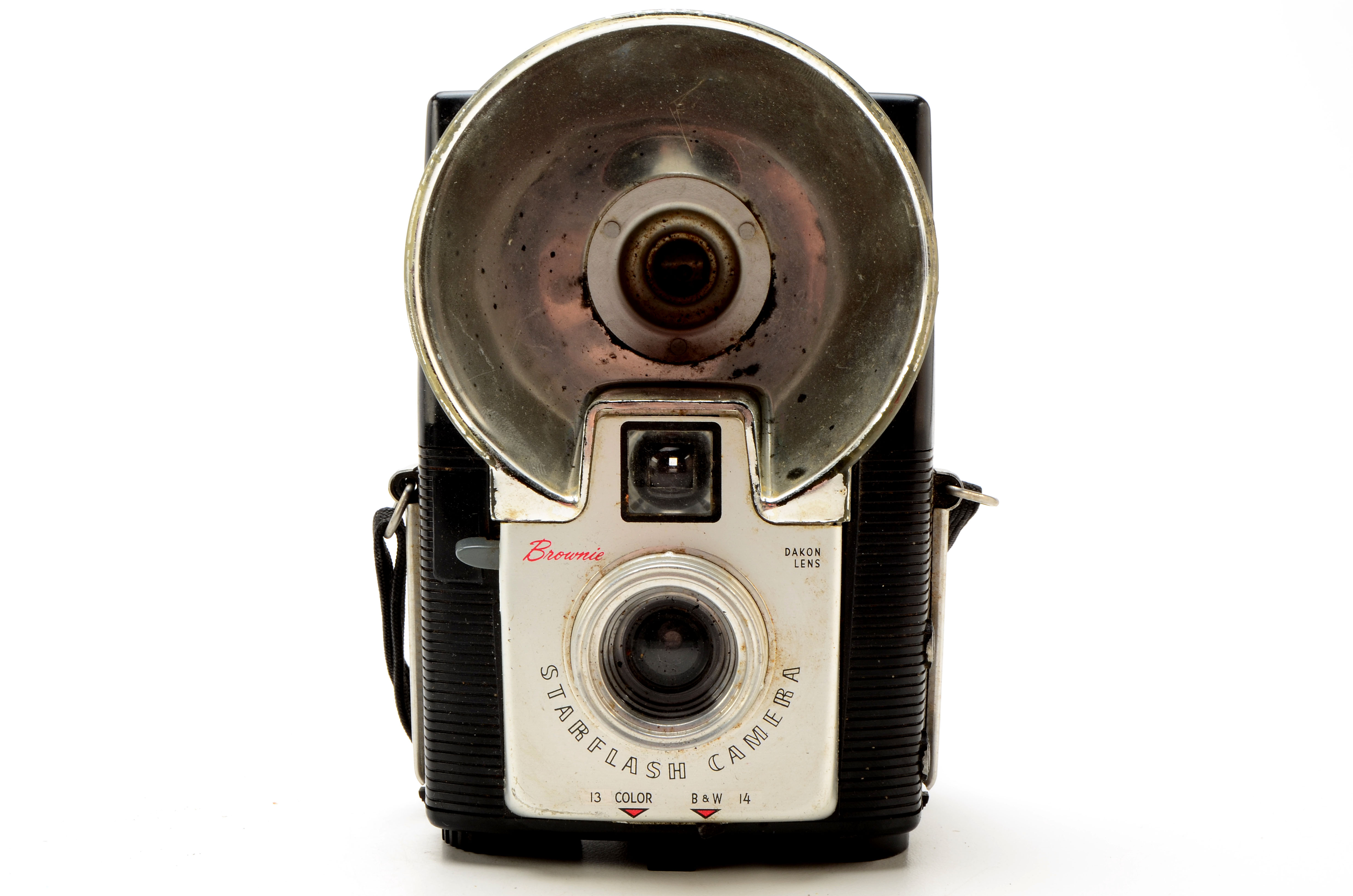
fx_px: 2363
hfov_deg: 32.0
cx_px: 676
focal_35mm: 63
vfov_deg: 21.5
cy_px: 448
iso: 100
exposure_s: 1/160
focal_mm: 42
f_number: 18
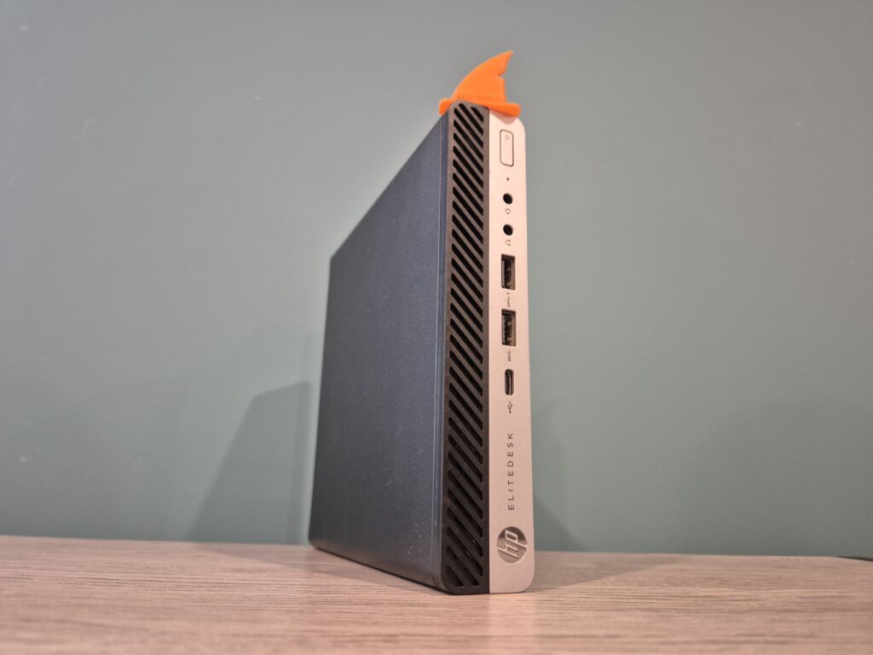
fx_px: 580
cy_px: 328
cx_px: 436
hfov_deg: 73.9
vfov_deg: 58.9
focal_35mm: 23
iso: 800
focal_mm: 5.4
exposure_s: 1/100
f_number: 1.8
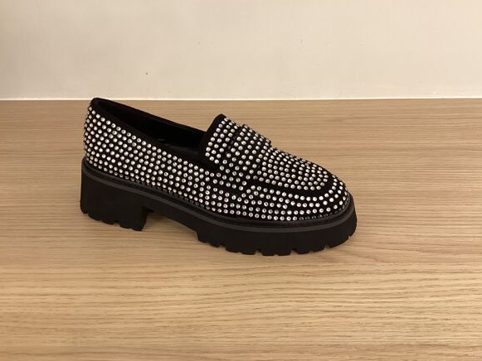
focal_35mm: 32
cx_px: 243
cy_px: 181
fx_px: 446
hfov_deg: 56.8
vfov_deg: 44.2
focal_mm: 3.3
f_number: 2.4
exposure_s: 1/50
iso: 100
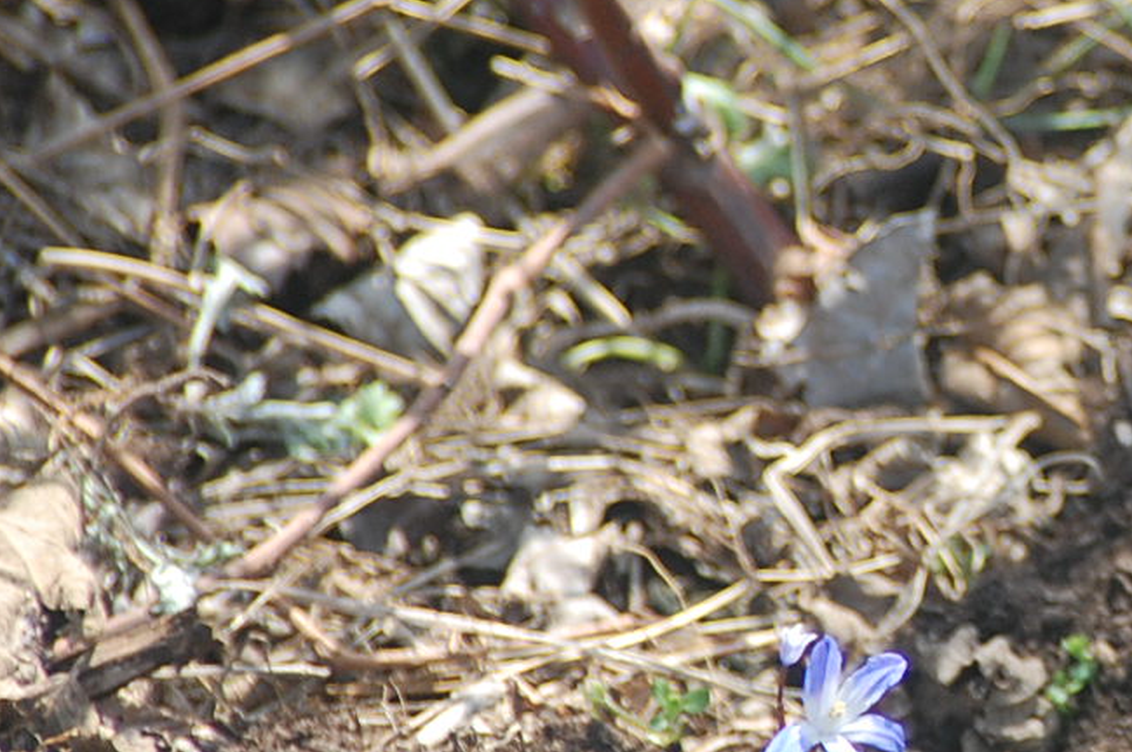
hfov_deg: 3.0
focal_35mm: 694
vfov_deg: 2.0
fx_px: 21800
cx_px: 1191
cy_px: 426
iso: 560
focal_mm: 200
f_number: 5.6
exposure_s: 1/500
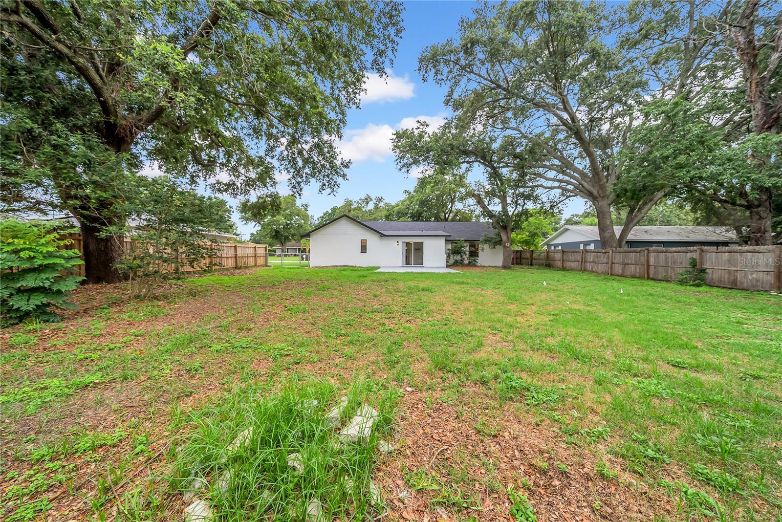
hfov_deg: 112.6
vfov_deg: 90.1
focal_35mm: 12
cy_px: 261
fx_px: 261
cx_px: 391
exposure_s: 1/100
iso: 800
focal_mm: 12
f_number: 8
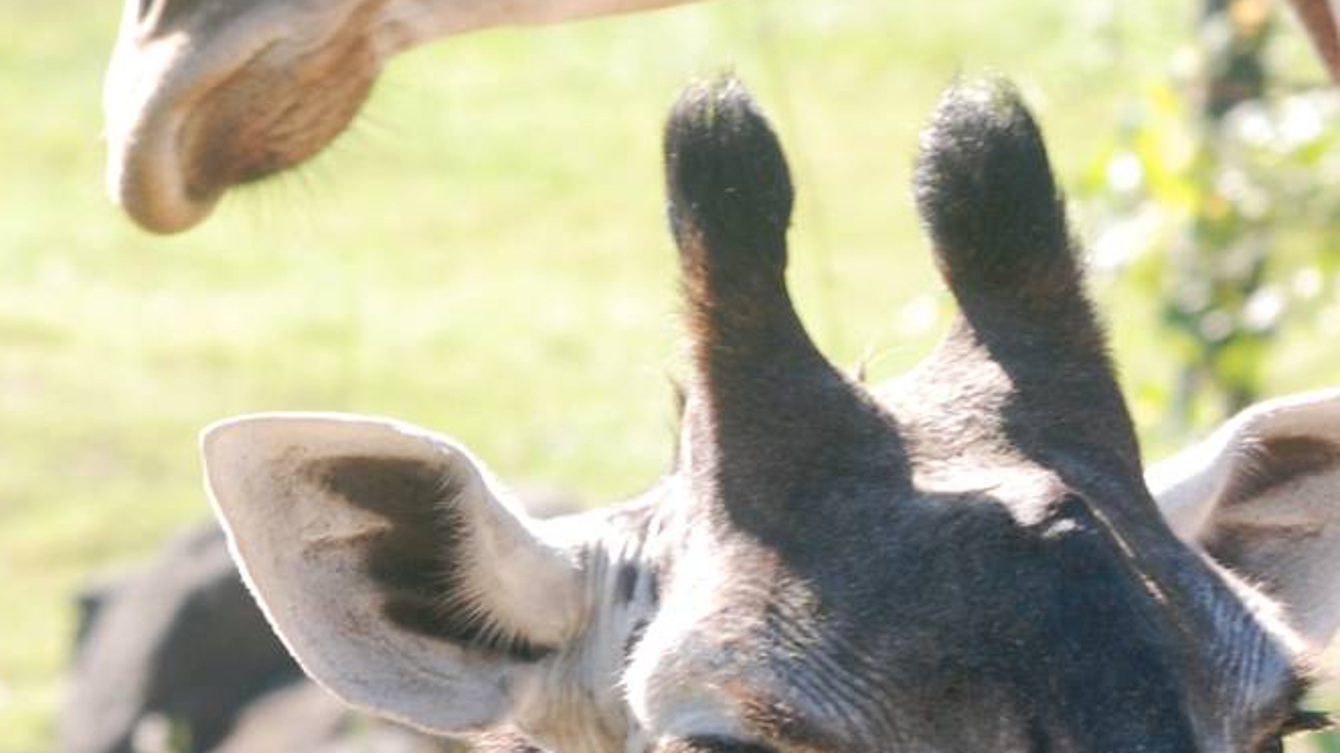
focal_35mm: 513
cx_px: 887
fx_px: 18233
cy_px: 912
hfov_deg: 4.2
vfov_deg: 2.4
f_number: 8
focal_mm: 135
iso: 400
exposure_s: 1/160
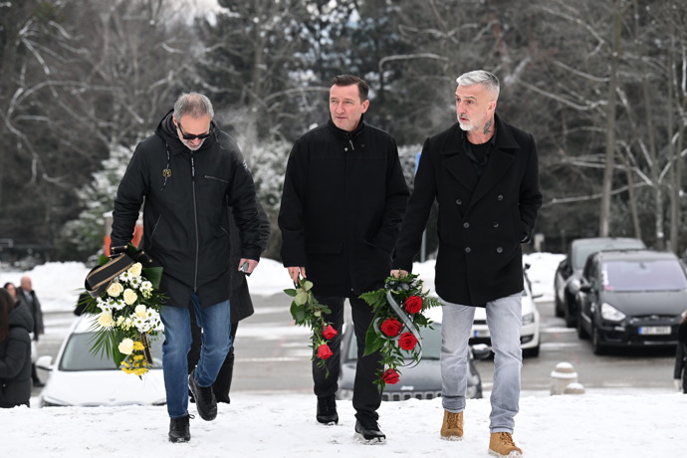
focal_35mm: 120
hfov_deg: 17.1
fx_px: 2290
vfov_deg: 11.4
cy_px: 229
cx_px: 344
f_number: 5
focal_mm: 120
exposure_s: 1/400
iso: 1600
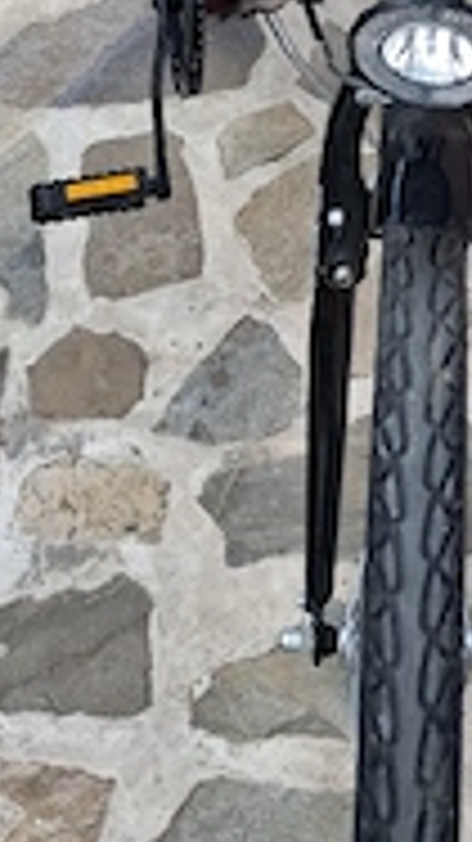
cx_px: 517
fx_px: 1404
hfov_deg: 18.4
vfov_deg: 31.2
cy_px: 32
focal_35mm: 63
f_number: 1.8
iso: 20
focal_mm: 4
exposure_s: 1/116
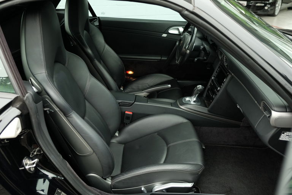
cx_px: 146
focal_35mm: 32
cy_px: 98
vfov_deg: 41.1
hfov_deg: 58.7
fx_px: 260
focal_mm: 21.4
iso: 250
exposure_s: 1/60
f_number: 3.2
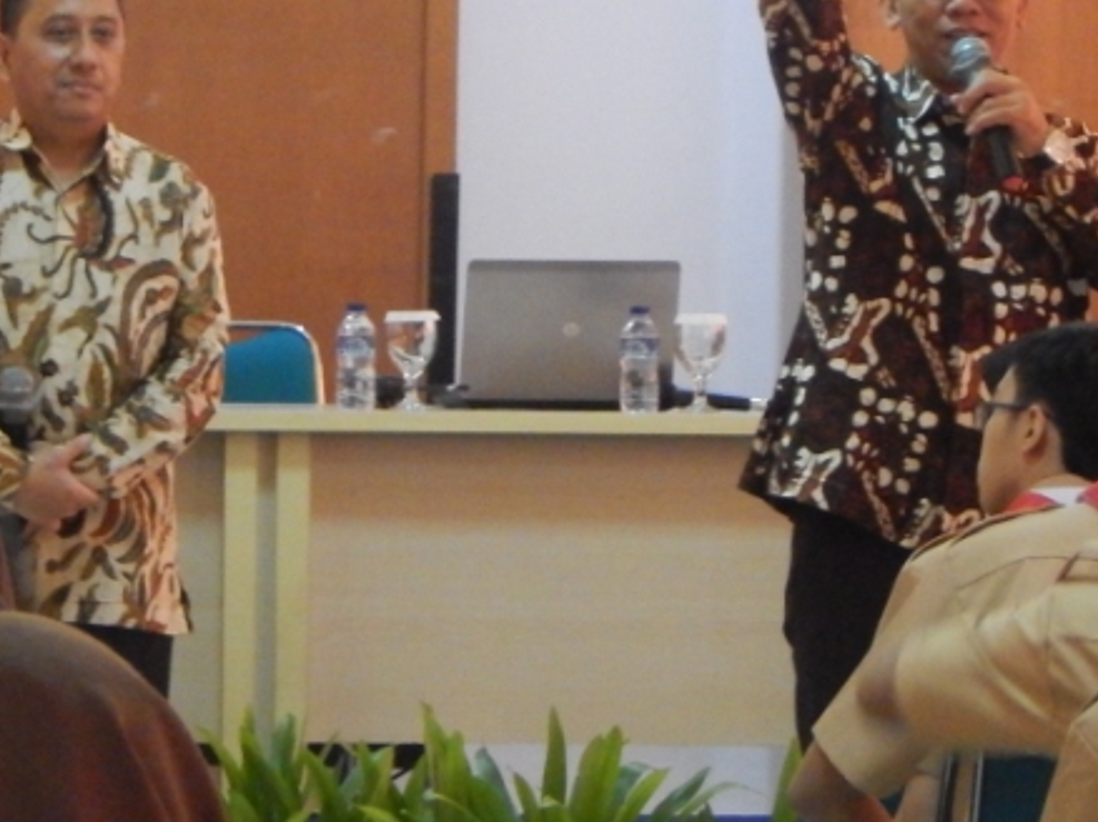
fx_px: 10462
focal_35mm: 330
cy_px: 118
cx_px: 424
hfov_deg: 6.0
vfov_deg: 4.5
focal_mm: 25.3
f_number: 4.9
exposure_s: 1/15
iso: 800
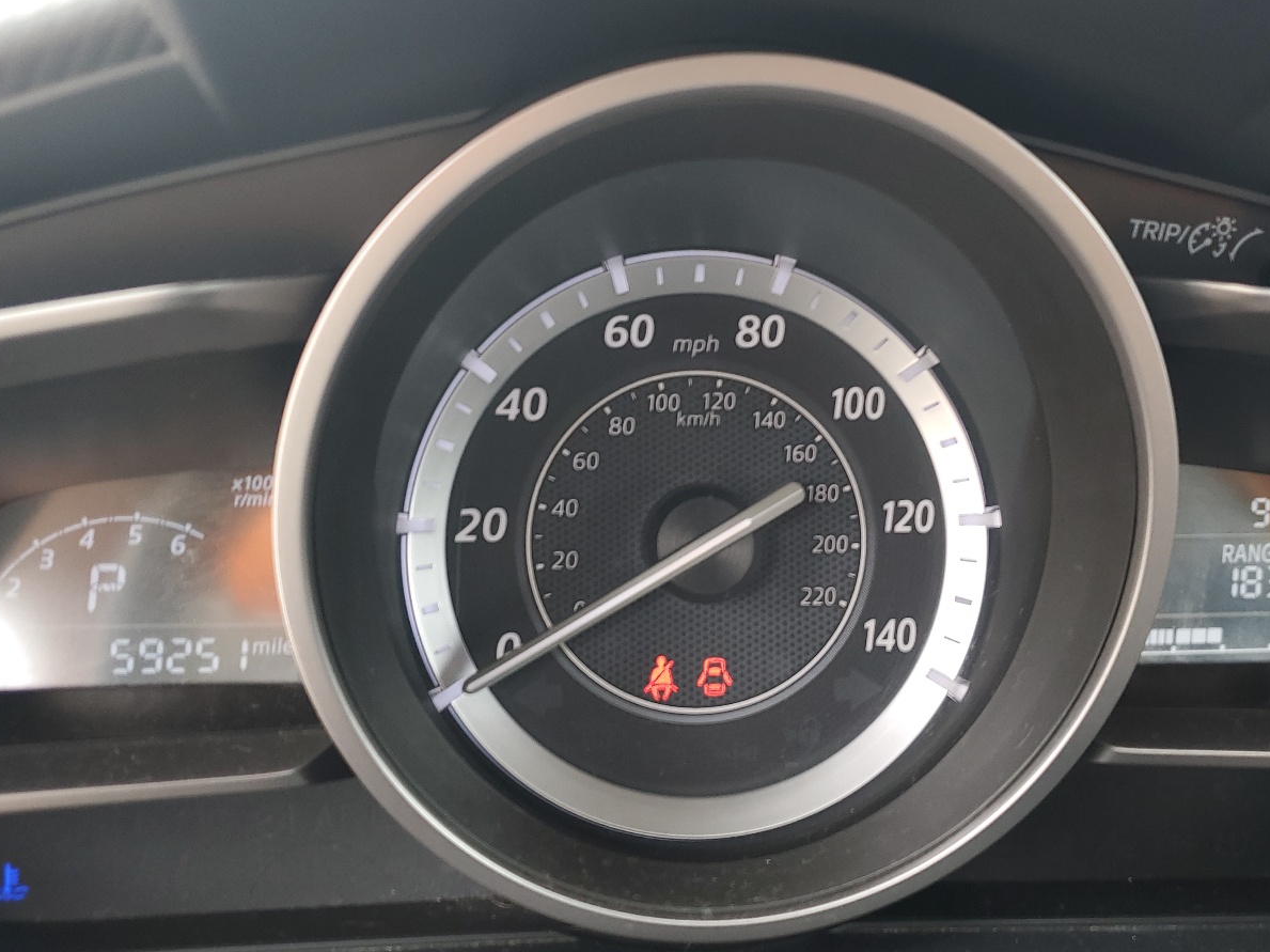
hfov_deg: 52.6
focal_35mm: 35
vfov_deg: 40.7
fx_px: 1284
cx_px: 692
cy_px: 448
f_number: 1.5
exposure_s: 1/60.2
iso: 50
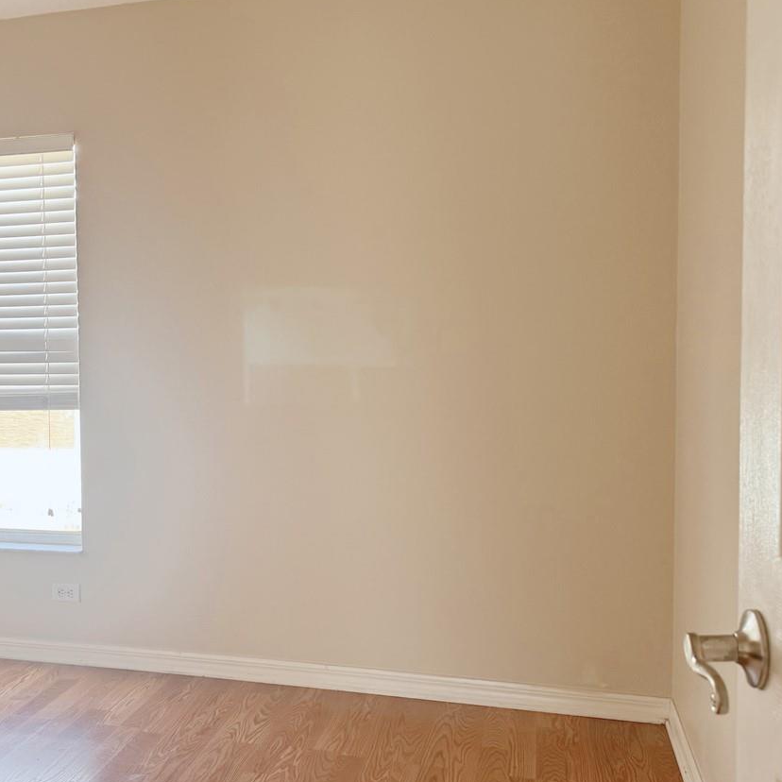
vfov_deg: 40.9
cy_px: 395
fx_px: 1048
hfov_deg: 39.4
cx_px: 164
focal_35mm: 41
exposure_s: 1/121
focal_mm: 6.76
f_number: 1.78
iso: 160
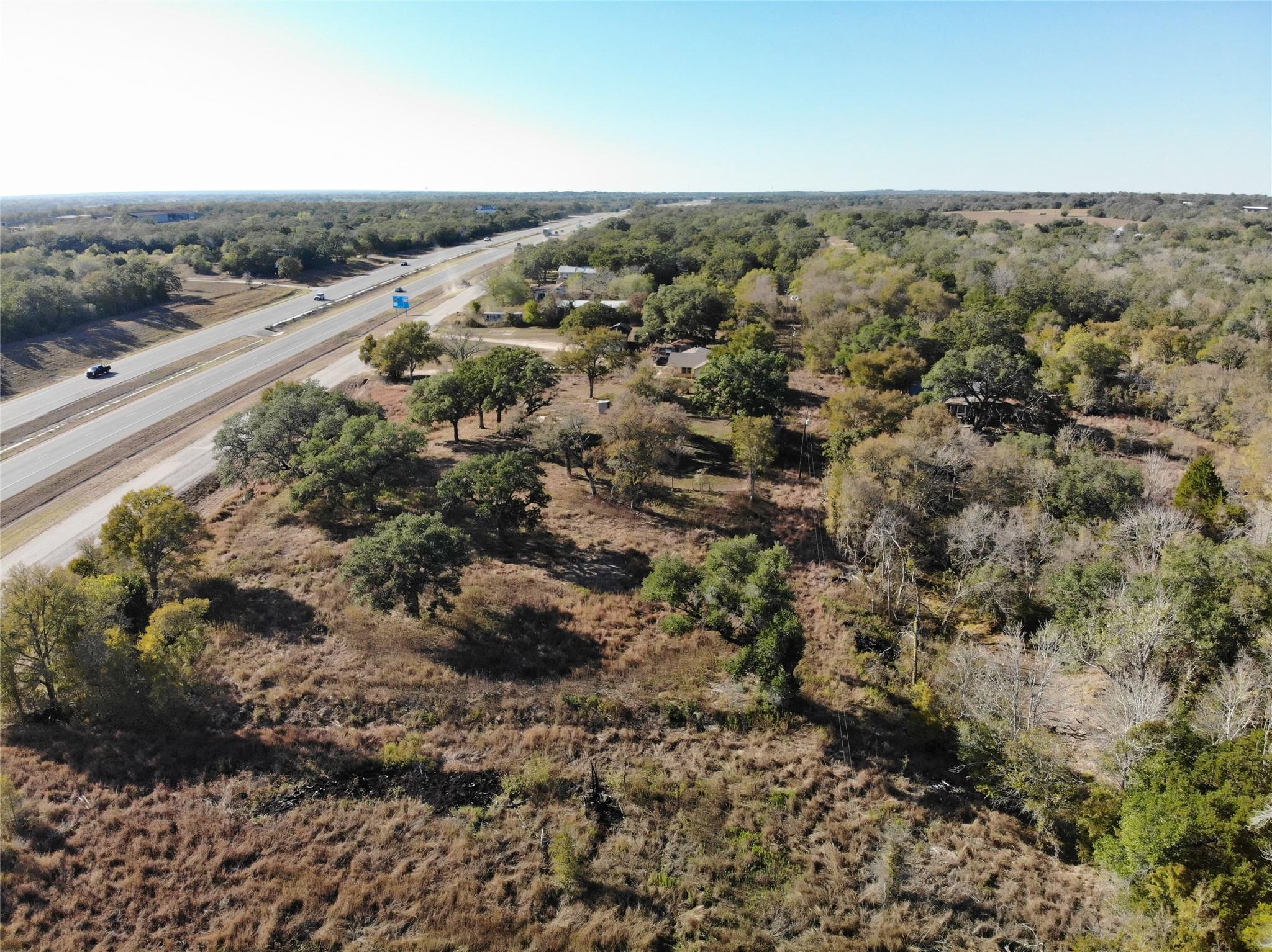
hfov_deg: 71.6
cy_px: 476
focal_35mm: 24
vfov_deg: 56.8
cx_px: 636
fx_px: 881
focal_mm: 4.5
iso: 400
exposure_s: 1/320
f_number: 2.8
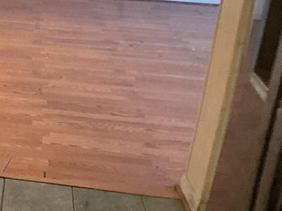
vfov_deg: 14.7
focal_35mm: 100
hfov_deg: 18.0
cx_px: -110
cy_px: 44
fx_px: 815
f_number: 1.8
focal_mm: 3
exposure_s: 1/60
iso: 200
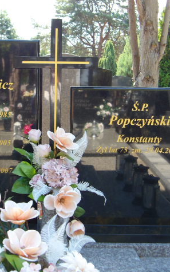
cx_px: 57
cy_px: 137
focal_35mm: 60
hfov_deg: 21.6
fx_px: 445
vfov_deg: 34.0
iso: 100
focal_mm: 7.6
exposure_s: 1/86
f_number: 3.7
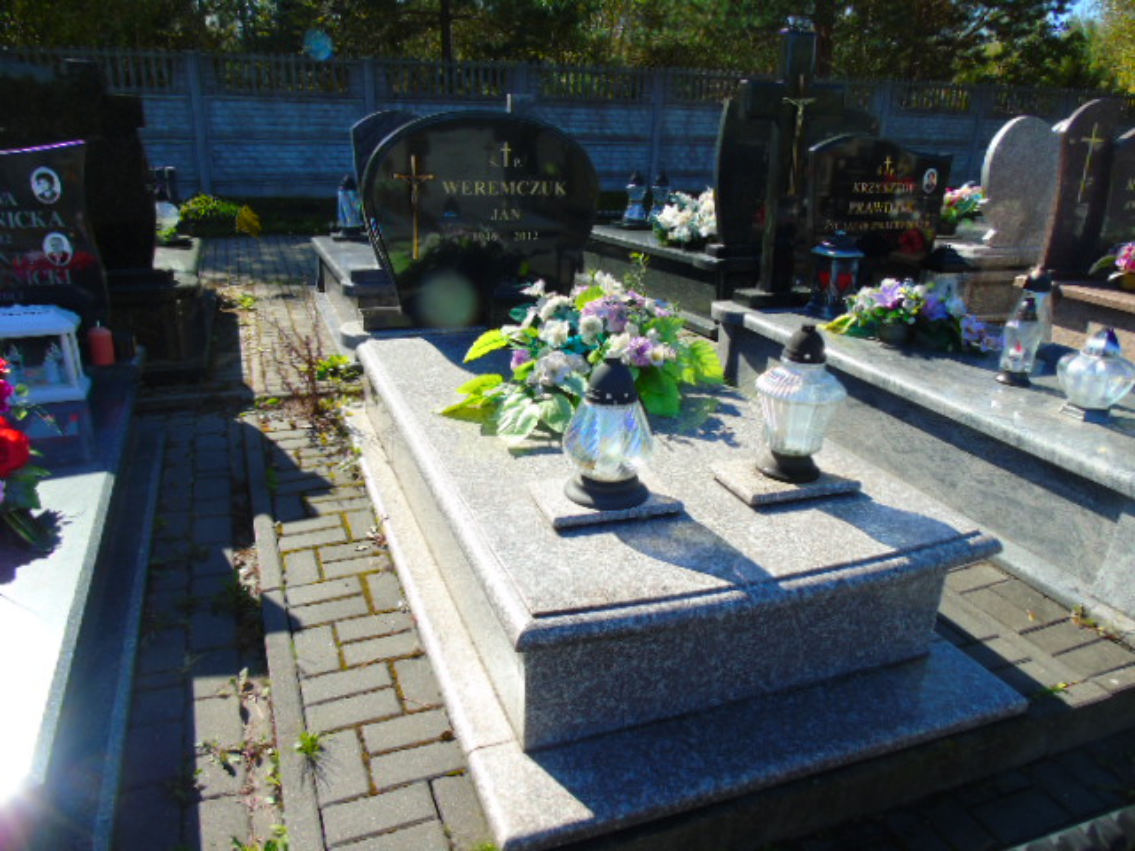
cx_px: 568
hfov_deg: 69.4
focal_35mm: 25
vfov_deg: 54.9
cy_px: 426
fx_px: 820
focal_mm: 4.4
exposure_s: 1/500
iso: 80
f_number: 3.4
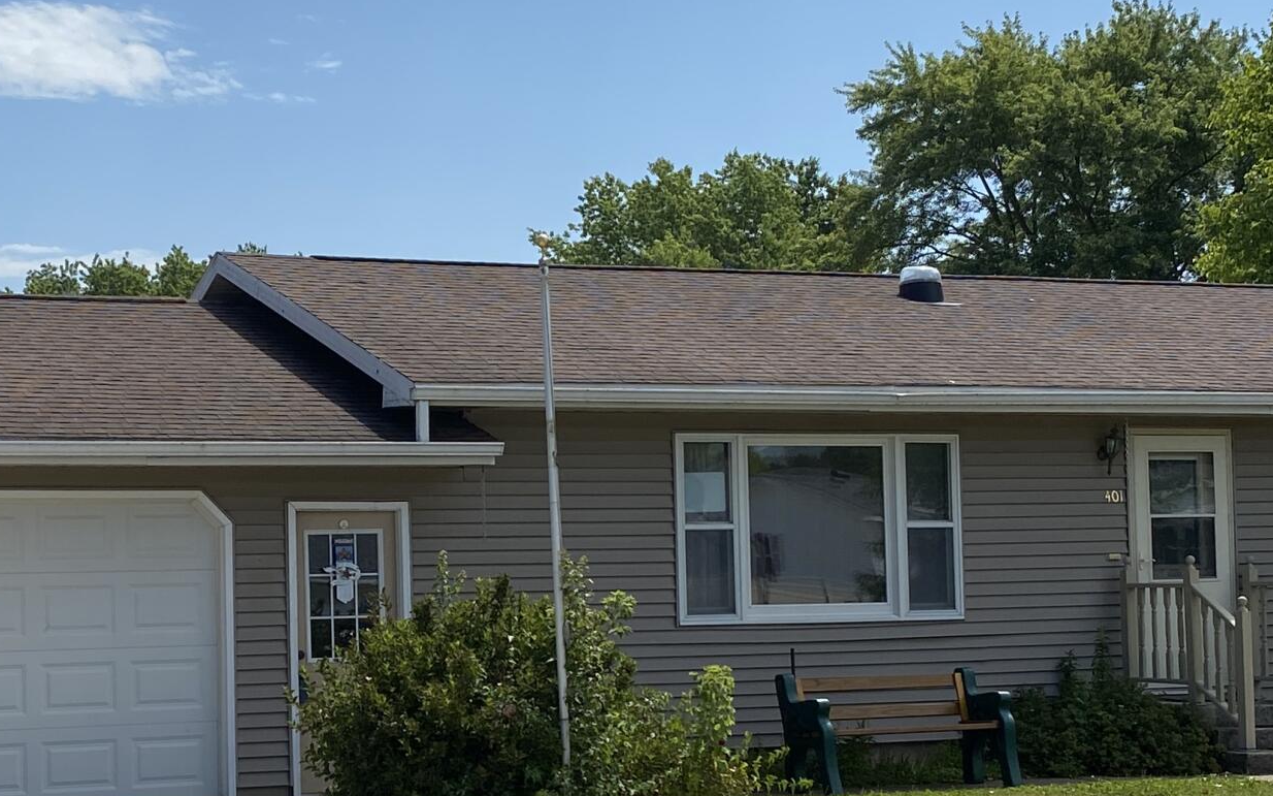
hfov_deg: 30.2
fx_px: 2324
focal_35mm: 67
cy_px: 496
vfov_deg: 19.4
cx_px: 347
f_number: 1.8
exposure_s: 1/5025
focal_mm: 4.25
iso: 32
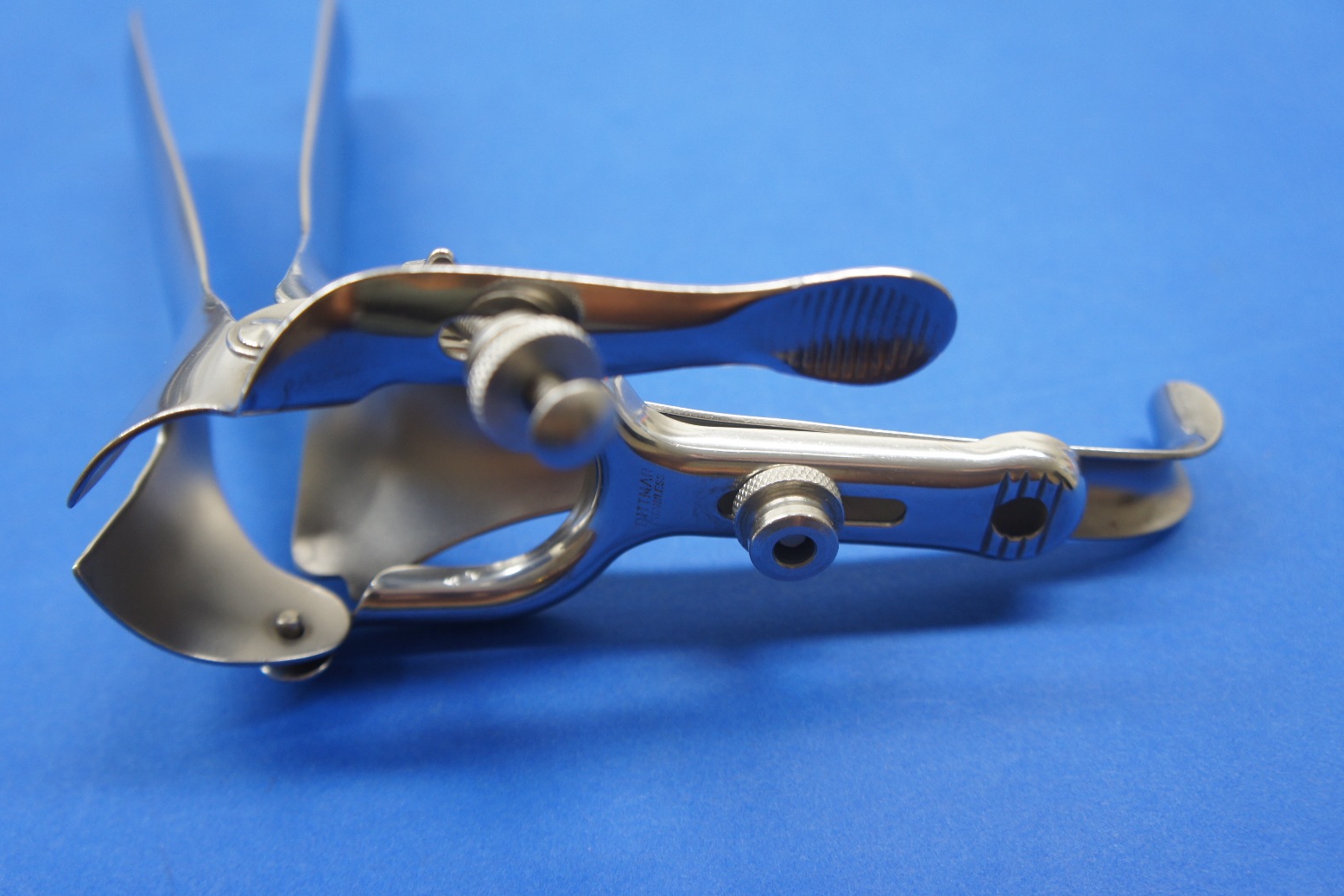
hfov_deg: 51.9
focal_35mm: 37
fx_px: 1381
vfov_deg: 35.9
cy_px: 453
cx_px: 658
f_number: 4
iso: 200
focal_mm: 24
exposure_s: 1/40
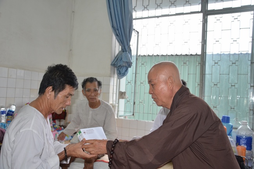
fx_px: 254
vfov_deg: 36.7
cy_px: 84
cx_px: 127
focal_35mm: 36
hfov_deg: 53.2
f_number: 5
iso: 1000
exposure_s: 1/125
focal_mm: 24
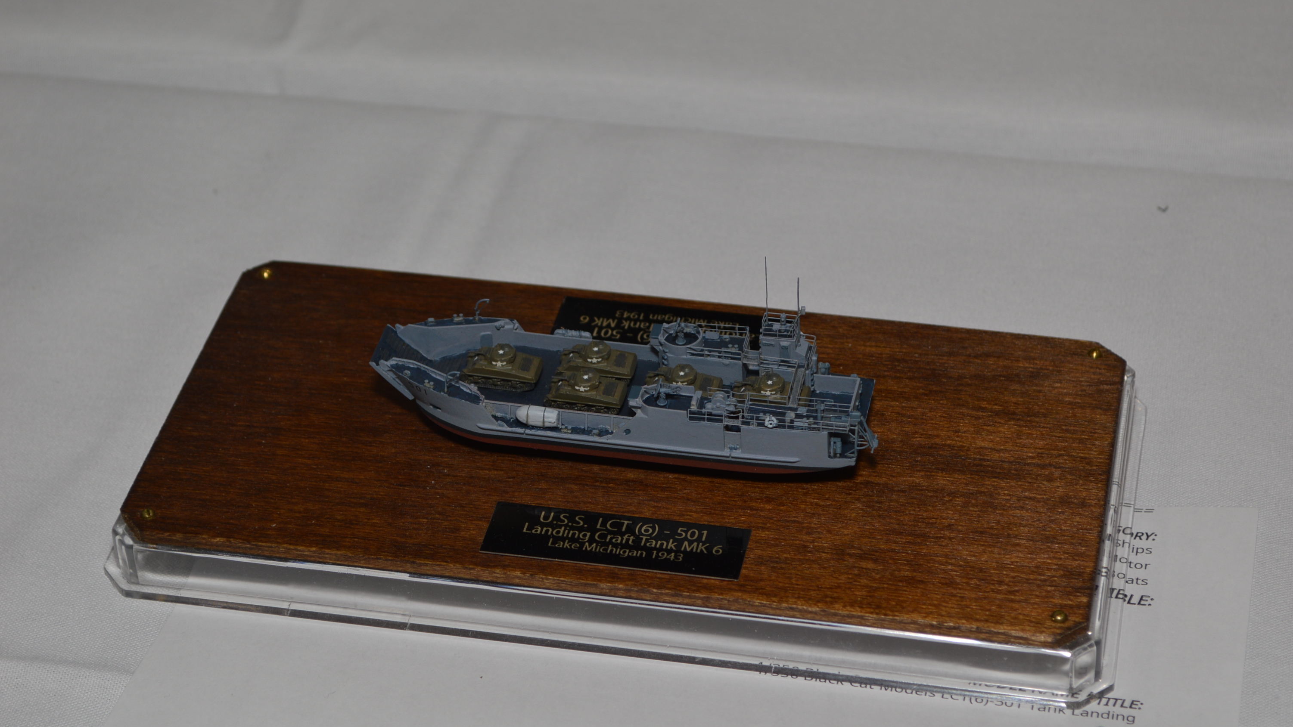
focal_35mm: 87
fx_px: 2967
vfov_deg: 14.0
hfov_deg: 24.6
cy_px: 426
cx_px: 647
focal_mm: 55
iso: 100
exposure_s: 1/60
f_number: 8
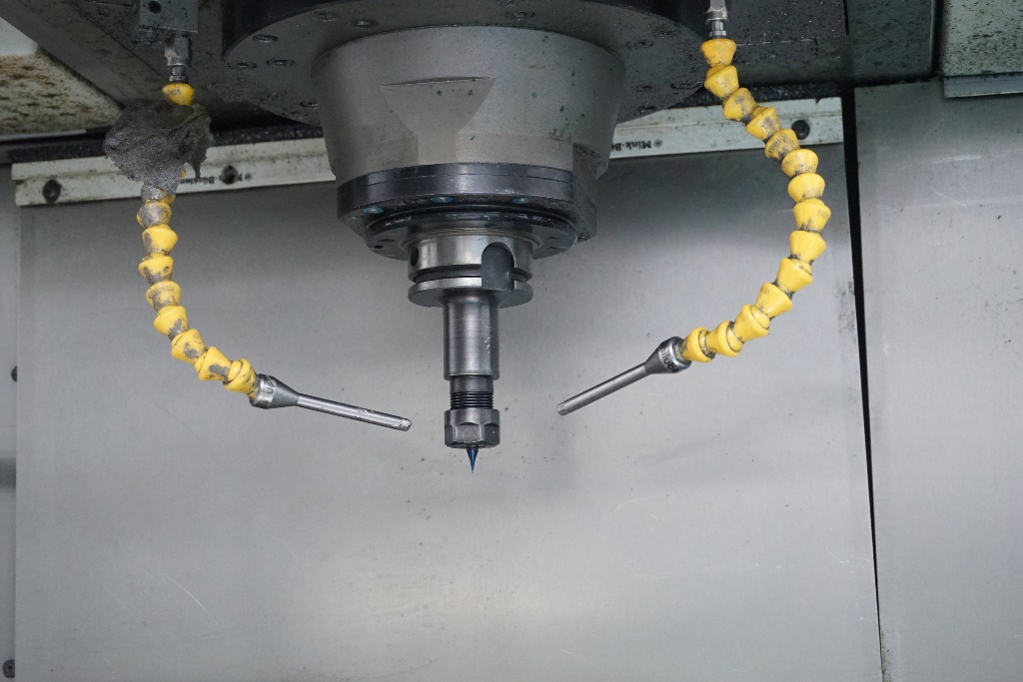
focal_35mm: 63
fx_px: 1790
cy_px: 341
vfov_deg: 21.6
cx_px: 512
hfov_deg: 31.9
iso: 3200
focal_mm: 42
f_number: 5.6
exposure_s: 1/60
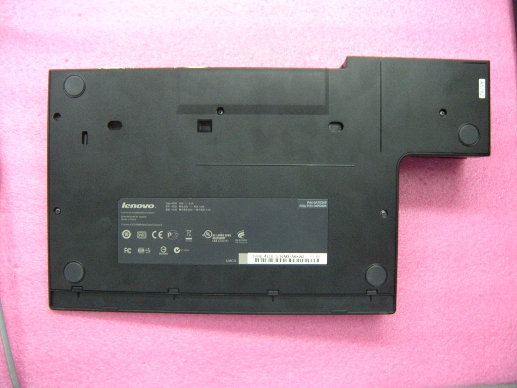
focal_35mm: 35
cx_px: 258
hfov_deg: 52.6
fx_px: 523
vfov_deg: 40.7
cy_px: 194
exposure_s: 1/21.2
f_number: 3.8
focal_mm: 5.9
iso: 400
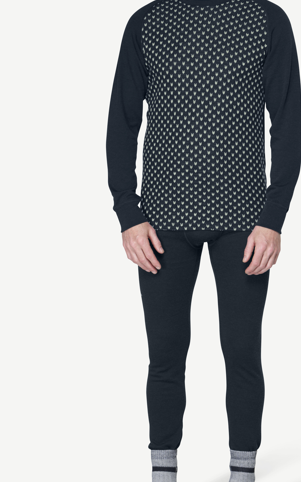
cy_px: 206
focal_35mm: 119
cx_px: 200
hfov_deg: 11.0
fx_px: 1562
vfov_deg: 17.5
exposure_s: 1/50
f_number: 5.6
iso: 100
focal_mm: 70
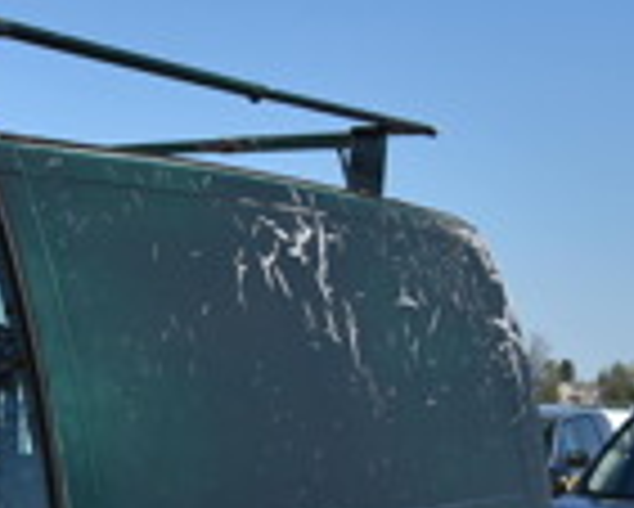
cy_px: 800
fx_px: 2404
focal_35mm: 128
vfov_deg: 11.5
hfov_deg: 13.3
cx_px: -567
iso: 100
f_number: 10
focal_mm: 21
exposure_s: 1/400
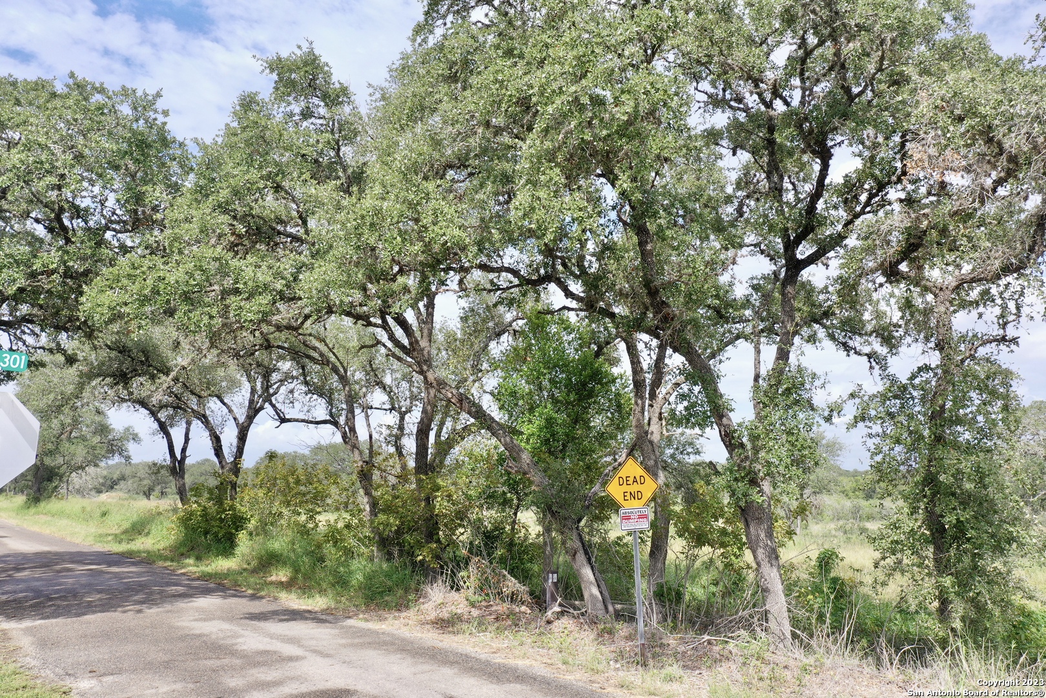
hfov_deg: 65.5
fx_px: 813
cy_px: 349
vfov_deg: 46.4
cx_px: 523
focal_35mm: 28
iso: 100
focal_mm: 10.26
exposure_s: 1/320
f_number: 5.6
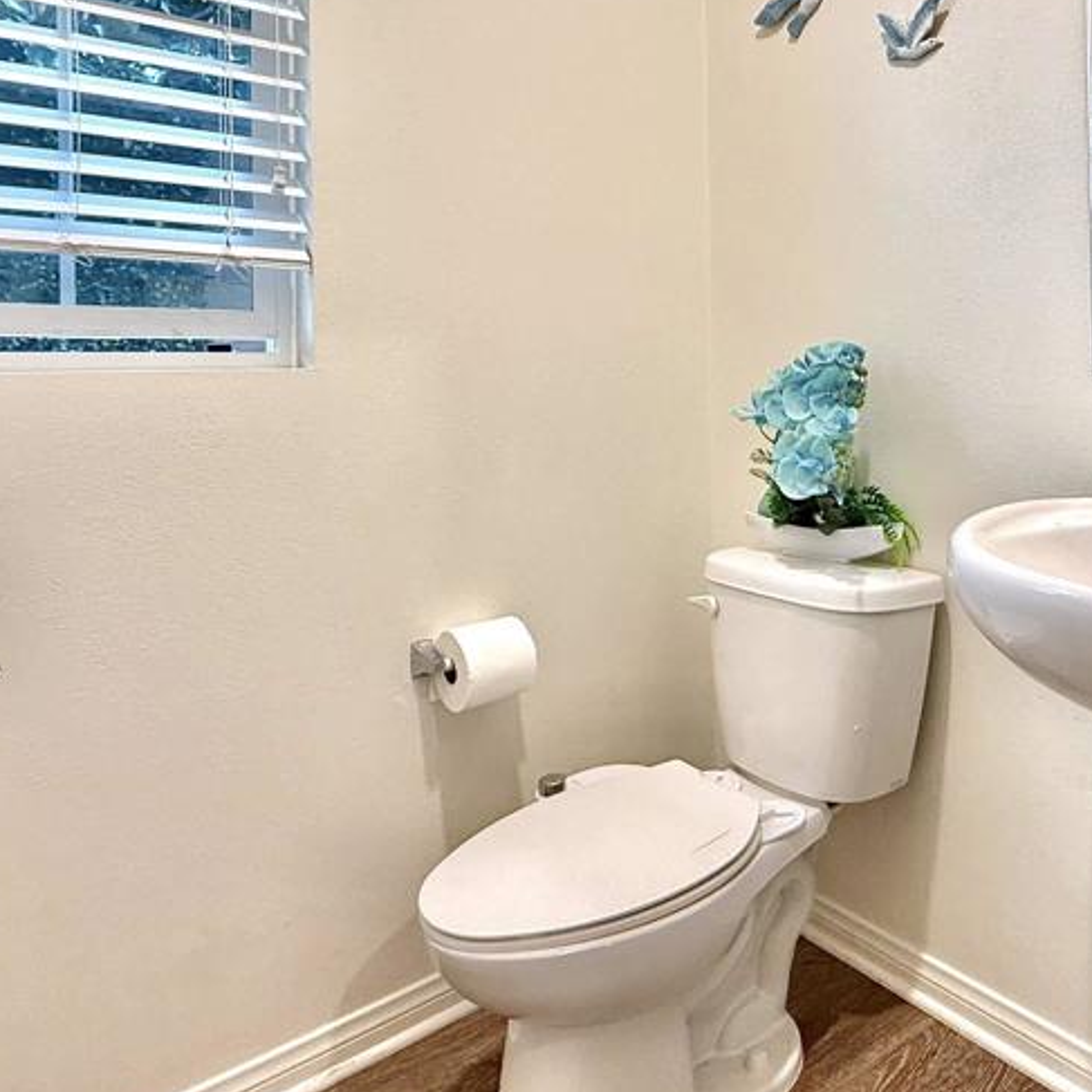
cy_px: 361
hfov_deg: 58.2
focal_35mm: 26
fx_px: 928
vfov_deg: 59.5
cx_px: 801
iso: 320
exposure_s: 1/60
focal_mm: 2.22
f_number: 2.2
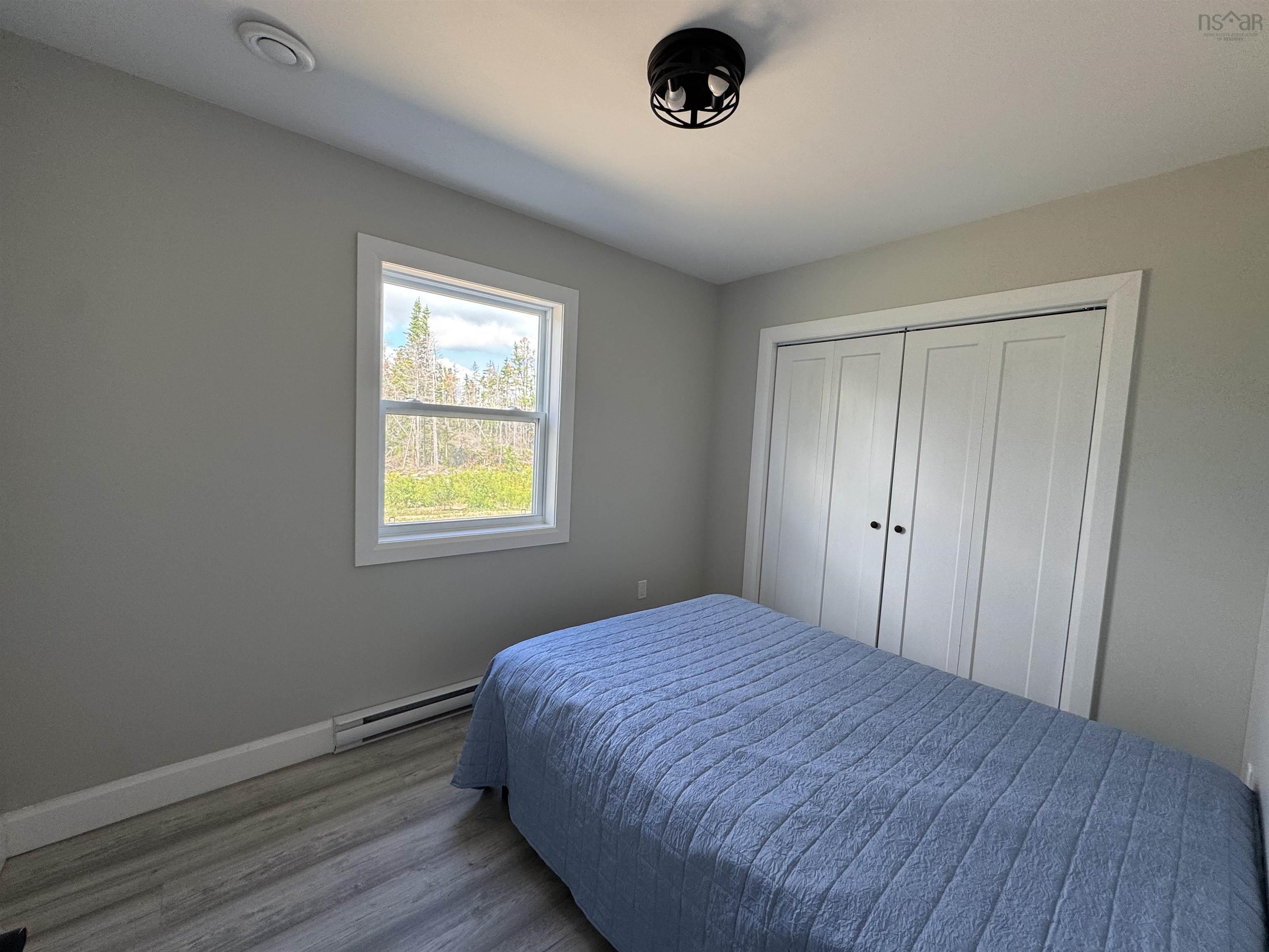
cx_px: 634
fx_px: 513
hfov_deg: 102.1
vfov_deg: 85.7
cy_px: 476
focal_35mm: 14
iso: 64
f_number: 2.2
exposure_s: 1/99
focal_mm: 2.22
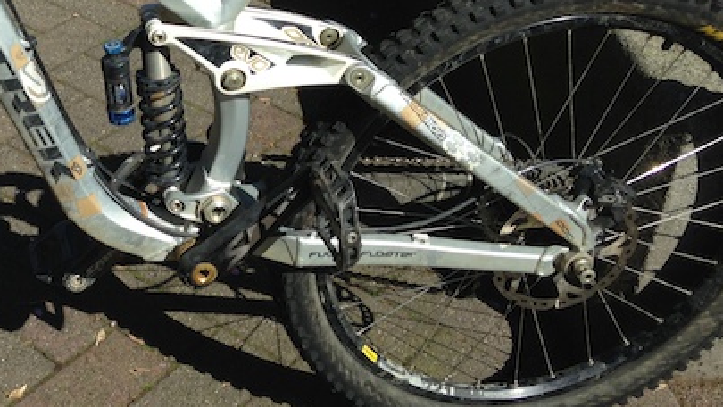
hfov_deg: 28.4
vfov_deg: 16.8
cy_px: 61
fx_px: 1361
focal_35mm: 71
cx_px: 45
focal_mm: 4.12
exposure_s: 1/1642
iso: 50
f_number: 2.4
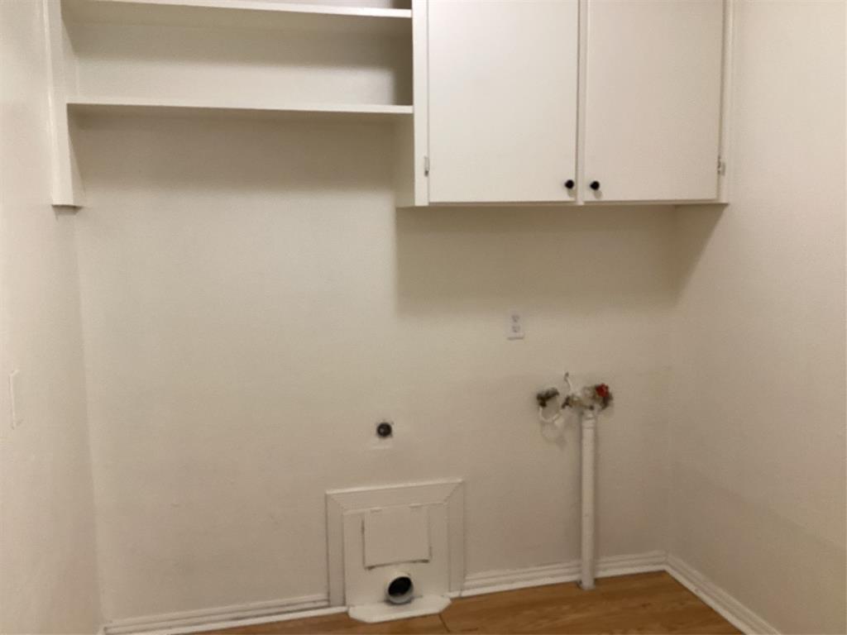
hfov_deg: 58.4
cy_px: 318
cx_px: 424
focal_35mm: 31
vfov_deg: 45.4
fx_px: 759
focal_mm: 3.3
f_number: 2.4
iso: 125
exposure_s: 1/60
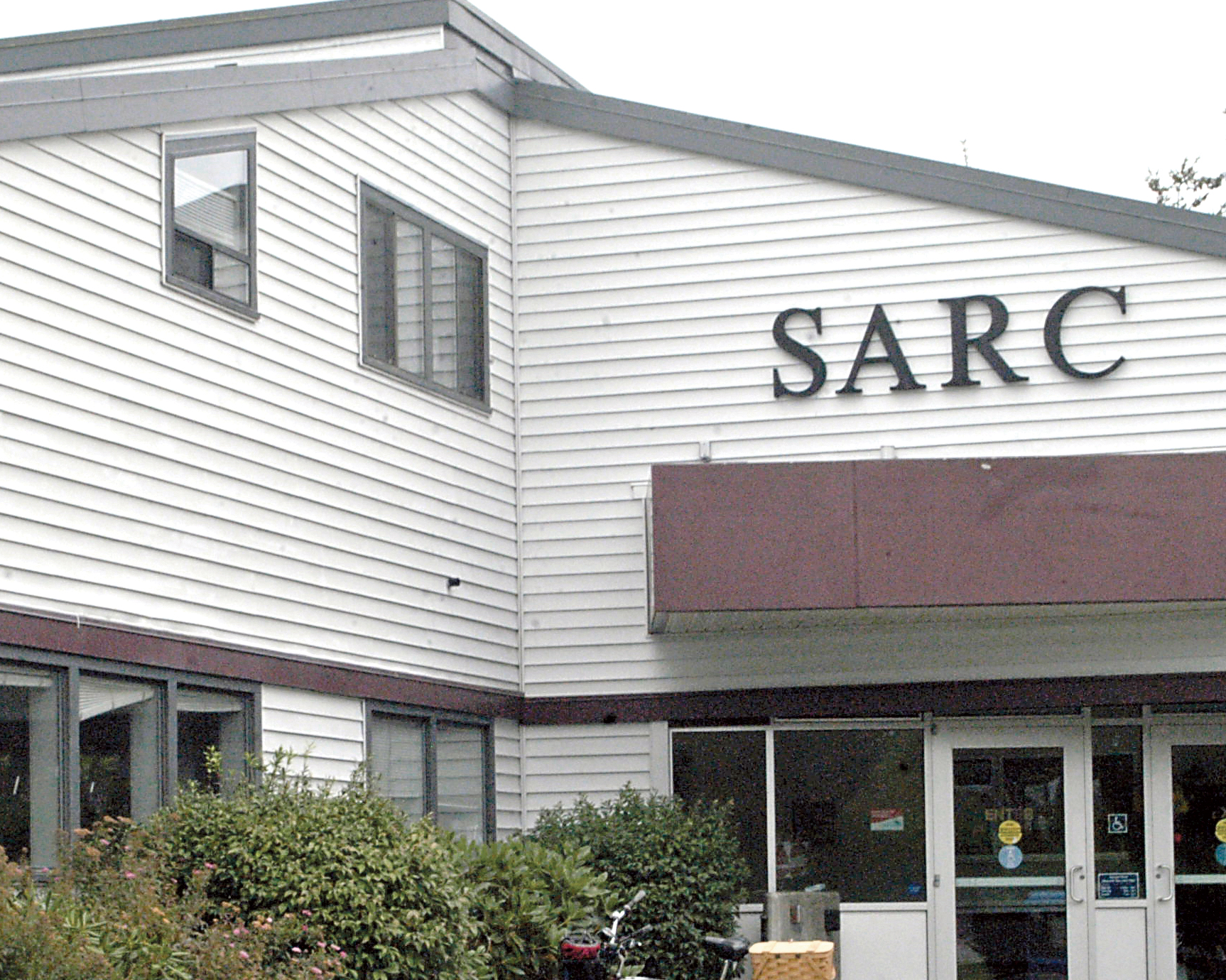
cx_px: 572
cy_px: 645
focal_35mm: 86
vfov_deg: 17.9
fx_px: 3113
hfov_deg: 22.3
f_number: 14
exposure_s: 1/400
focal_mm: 35
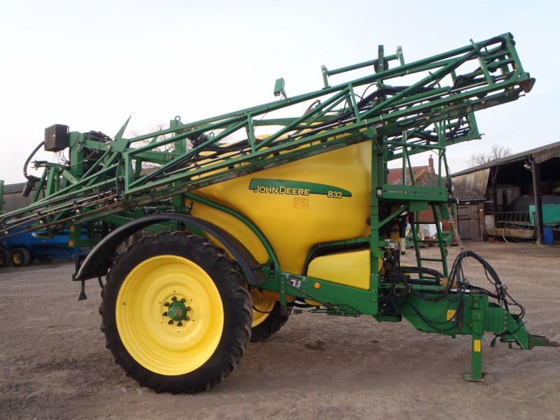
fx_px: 453
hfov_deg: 63.4
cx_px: 280
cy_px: 210
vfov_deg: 49.7
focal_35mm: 28
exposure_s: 1/80
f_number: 3.5
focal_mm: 5
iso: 80
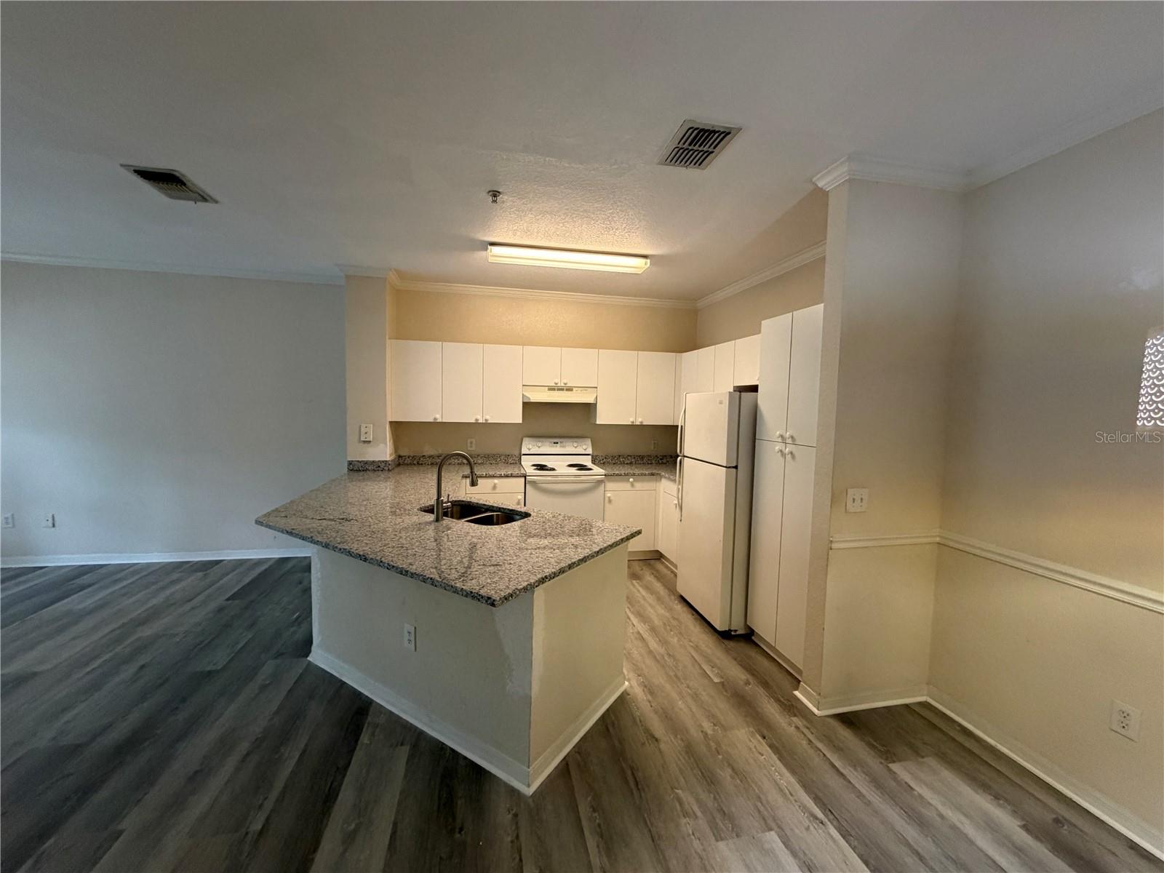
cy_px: 436
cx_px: 582
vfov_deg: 85.7
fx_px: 471
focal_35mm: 14
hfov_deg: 102.1
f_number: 2.2
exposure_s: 1/60
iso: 400
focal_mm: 2.22
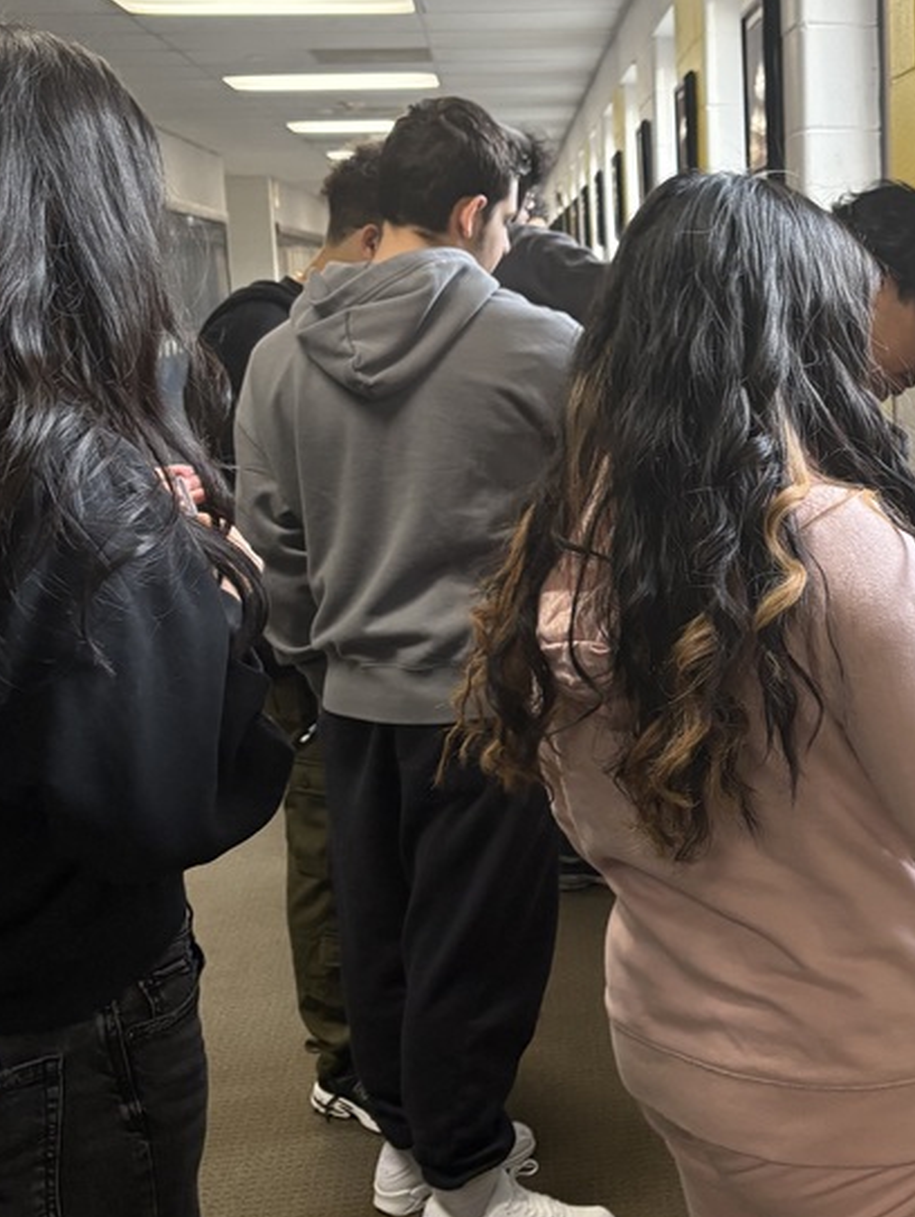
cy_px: 533
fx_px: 1725
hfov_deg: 28.7
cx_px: 792
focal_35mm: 49
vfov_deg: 38.8
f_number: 1.6
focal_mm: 5.96
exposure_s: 1/60
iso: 200
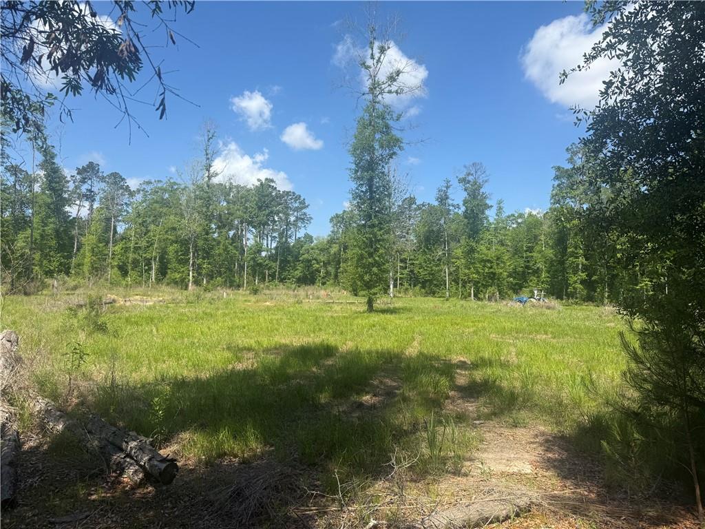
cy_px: 264
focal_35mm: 24
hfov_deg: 71.6
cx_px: 352
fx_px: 489
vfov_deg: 56.8
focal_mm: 6.76
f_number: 1.78
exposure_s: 1/3425
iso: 80
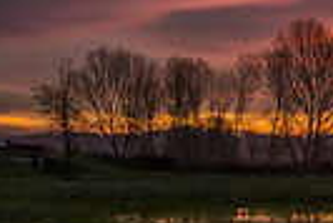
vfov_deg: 8.7
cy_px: 138
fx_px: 1463
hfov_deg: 11.5
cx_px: 701
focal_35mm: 158
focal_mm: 35
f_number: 8
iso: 100
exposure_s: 1/2.5
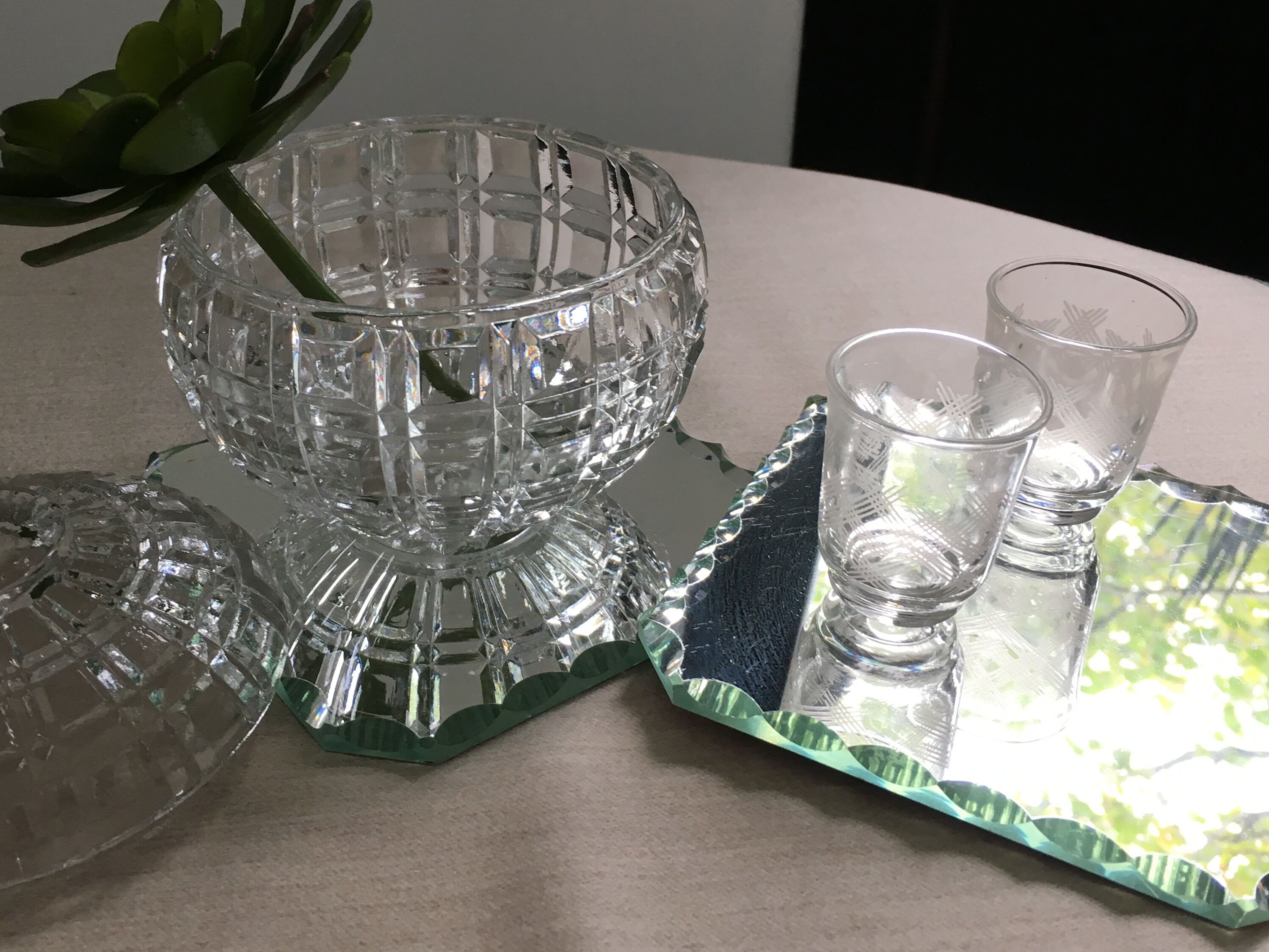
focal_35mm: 39
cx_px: 569
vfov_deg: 36.7
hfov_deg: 47.8
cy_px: 399
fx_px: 1430
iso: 25
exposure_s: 1/33
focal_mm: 4.15
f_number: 2.2
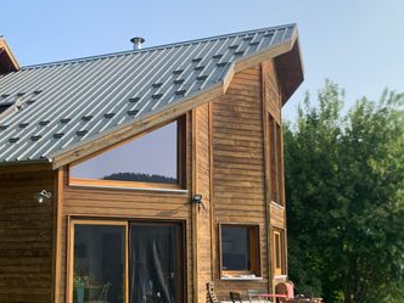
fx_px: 549
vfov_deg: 30.7
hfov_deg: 39.8
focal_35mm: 47
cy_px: 191
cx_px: 128
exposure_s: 1/1266
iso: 25
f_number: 1.8
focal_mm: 4.25
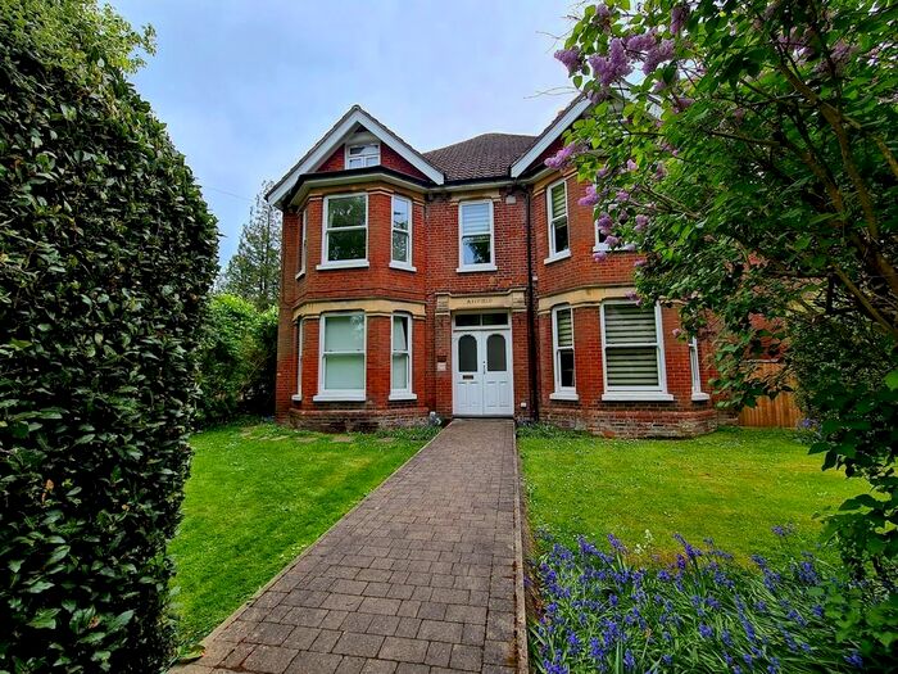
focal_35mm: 13
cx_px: 449
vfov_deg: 89.9
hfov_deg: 106.2
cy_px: 337
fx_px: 337
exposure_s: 1/714
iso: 50
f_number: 2.2
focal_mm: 2.2
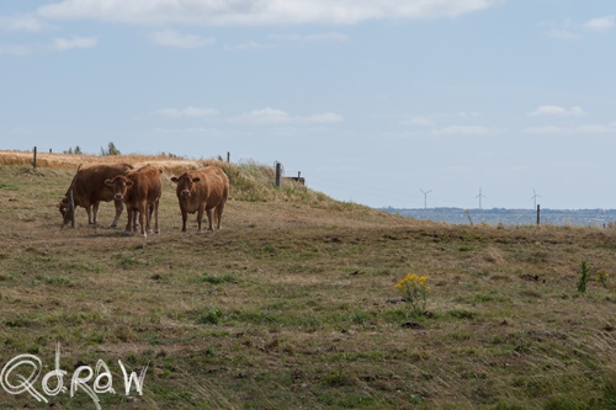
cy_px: 205
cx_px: 308
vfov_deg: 9.1
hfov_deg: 13.7
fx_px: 2566
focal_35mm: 150
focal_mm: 100
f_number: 9
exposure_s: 1/320
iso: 100
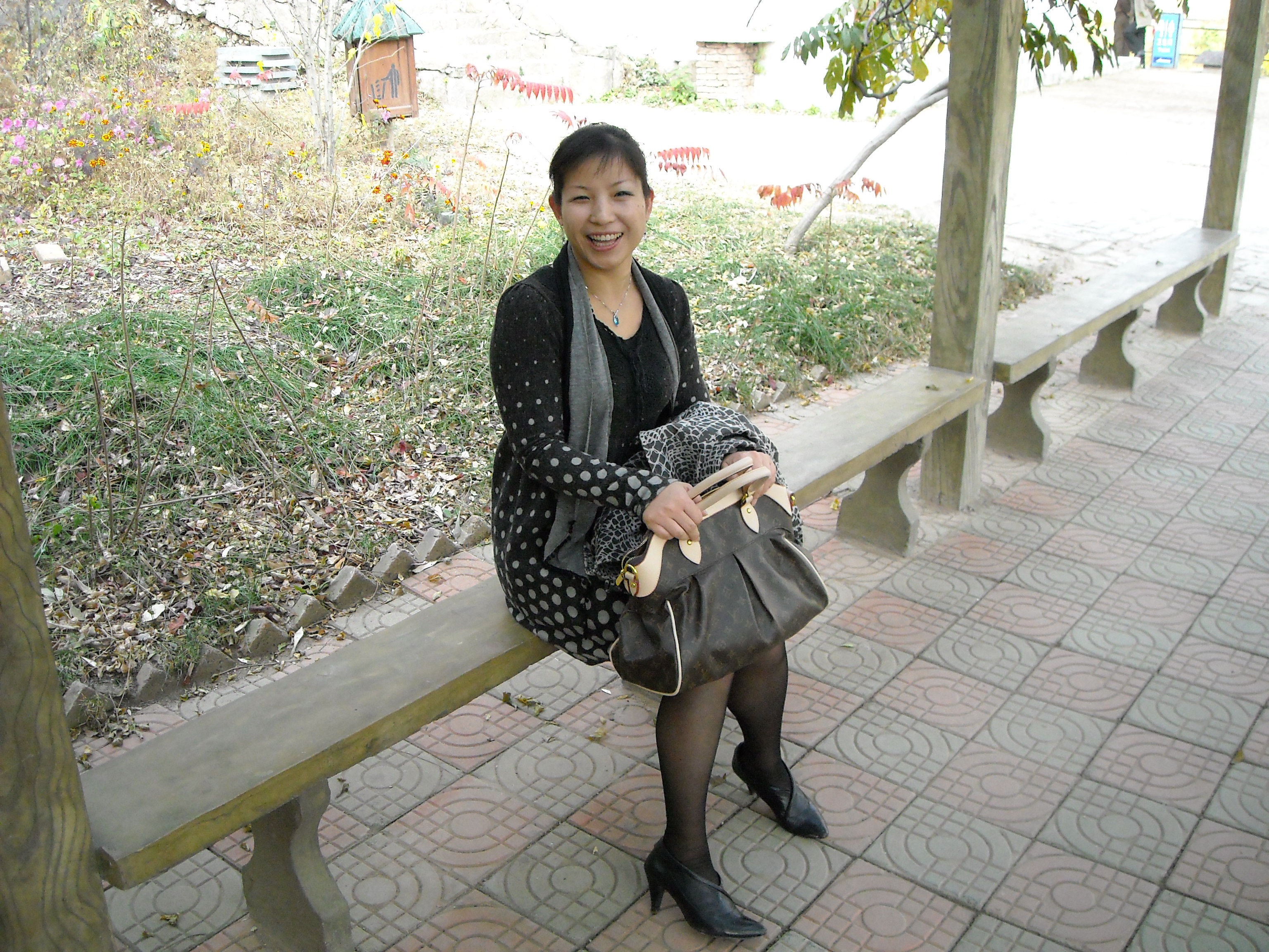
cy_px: 476
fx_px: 1283
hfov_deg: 52.6
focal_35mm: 35
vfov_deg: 40.7
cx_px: 634
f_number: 2.8
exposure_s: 1/209
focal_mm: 5.7
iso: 336
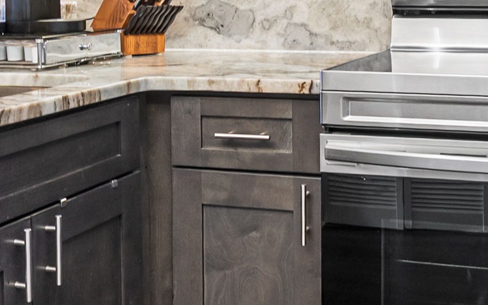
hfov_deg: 30.9
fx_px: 865
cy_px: -43
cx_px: 370
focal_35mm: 65
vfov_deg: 19.1
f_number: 8
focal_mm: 16
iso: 320
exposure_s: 1/1.25
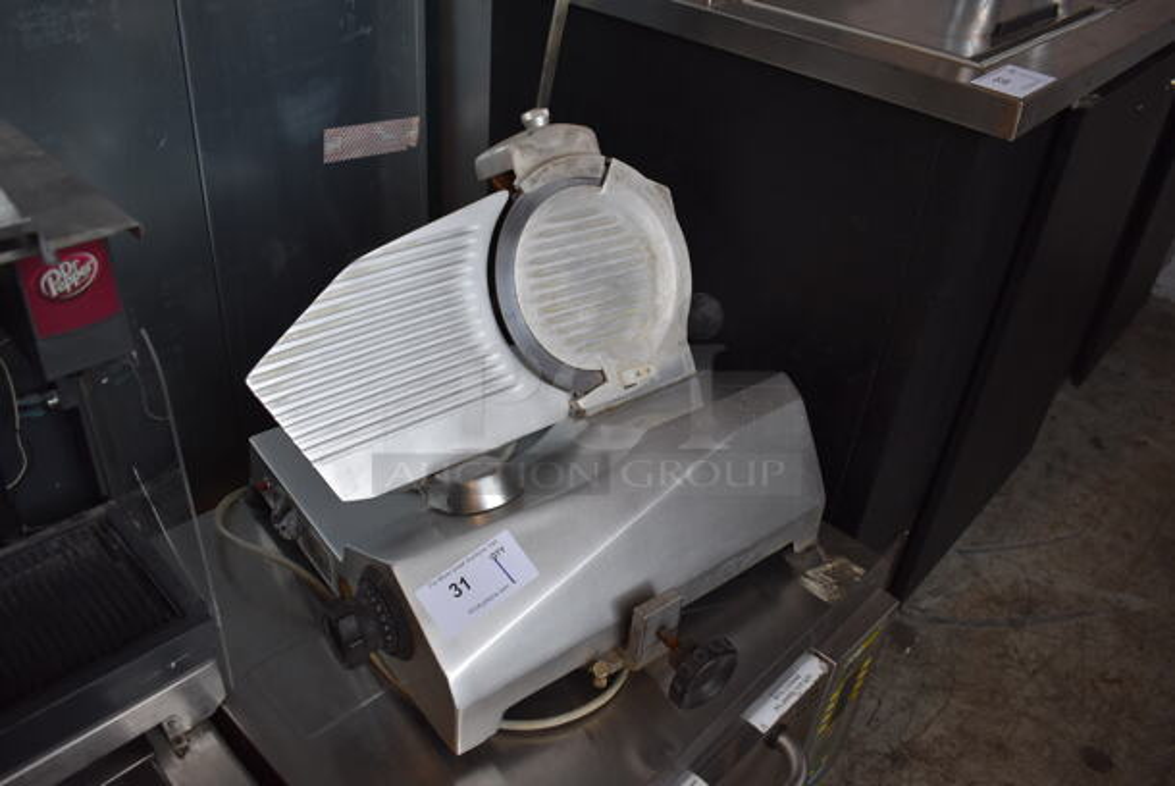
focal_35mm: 30
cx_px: 588
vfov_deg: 43.7
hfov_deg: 61.9
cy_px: 393
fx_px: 980
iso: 400
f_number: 4
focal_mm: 20
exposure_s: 1/250
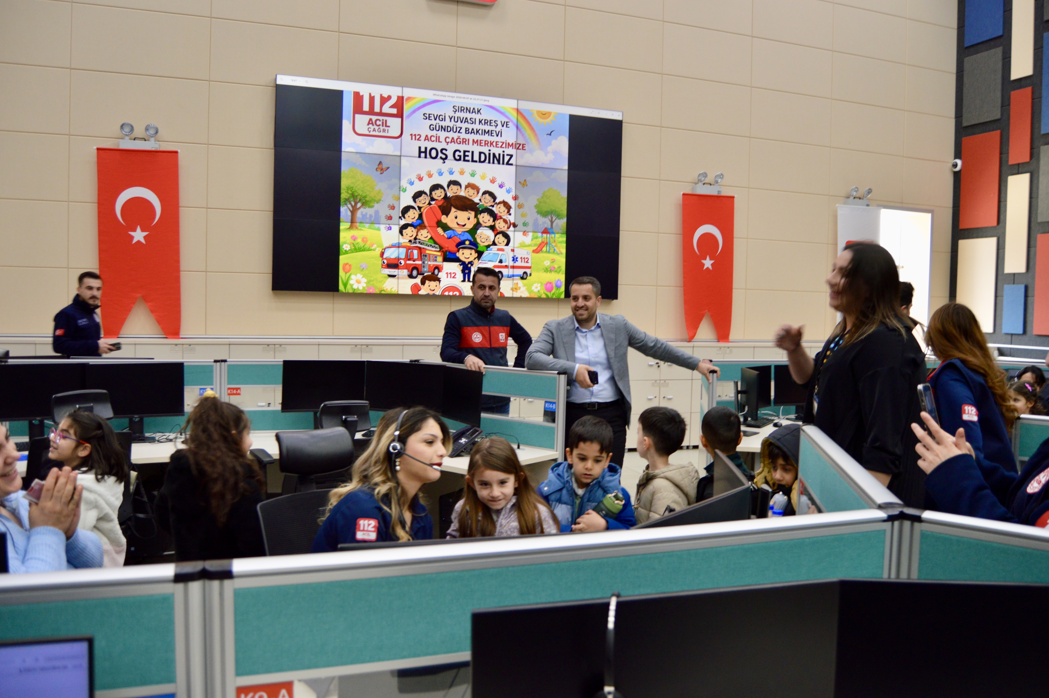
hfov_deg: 67.4
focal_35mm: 27
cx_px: 524
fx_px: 786
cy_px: 349
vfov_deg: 47.8
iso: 450
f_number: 3.5
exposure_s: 1/60
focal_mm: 18
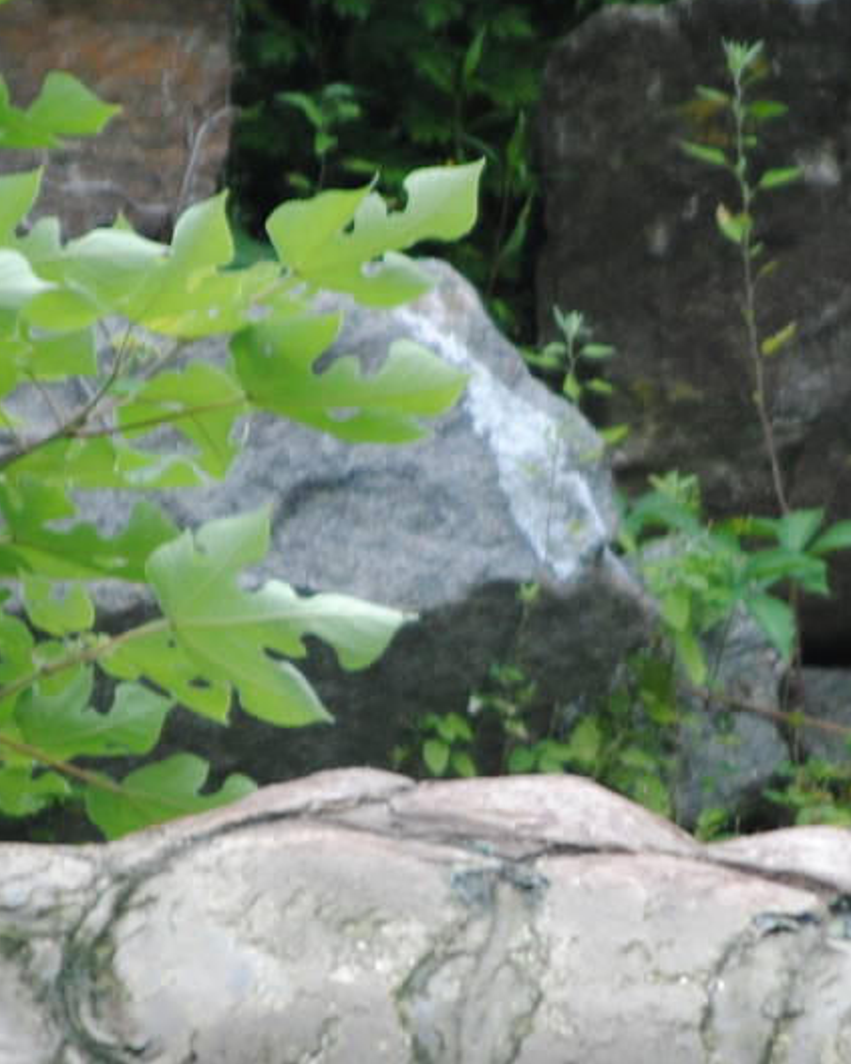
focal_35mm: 810
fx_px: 25508
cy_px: 743
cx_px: 418
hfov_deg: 1.9
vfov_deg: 2.4
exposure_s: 1/400
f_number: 5.6
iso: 400
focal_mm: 190
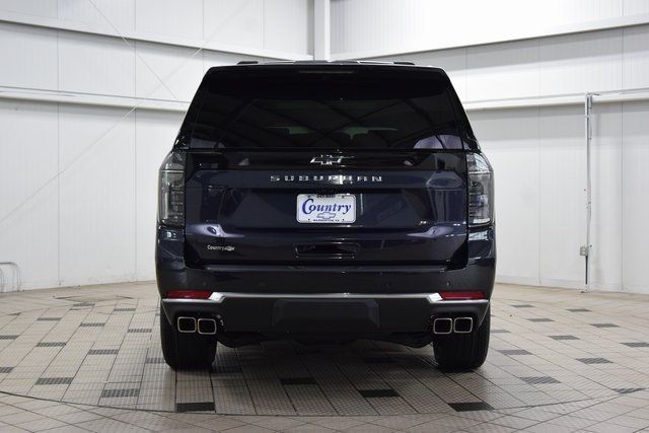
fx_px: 974
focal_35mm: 54
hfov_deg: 36.9
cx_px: 324
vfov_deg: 25.1
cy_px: 216
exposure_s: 1/60
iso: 1600
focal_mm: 36
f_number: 5.6
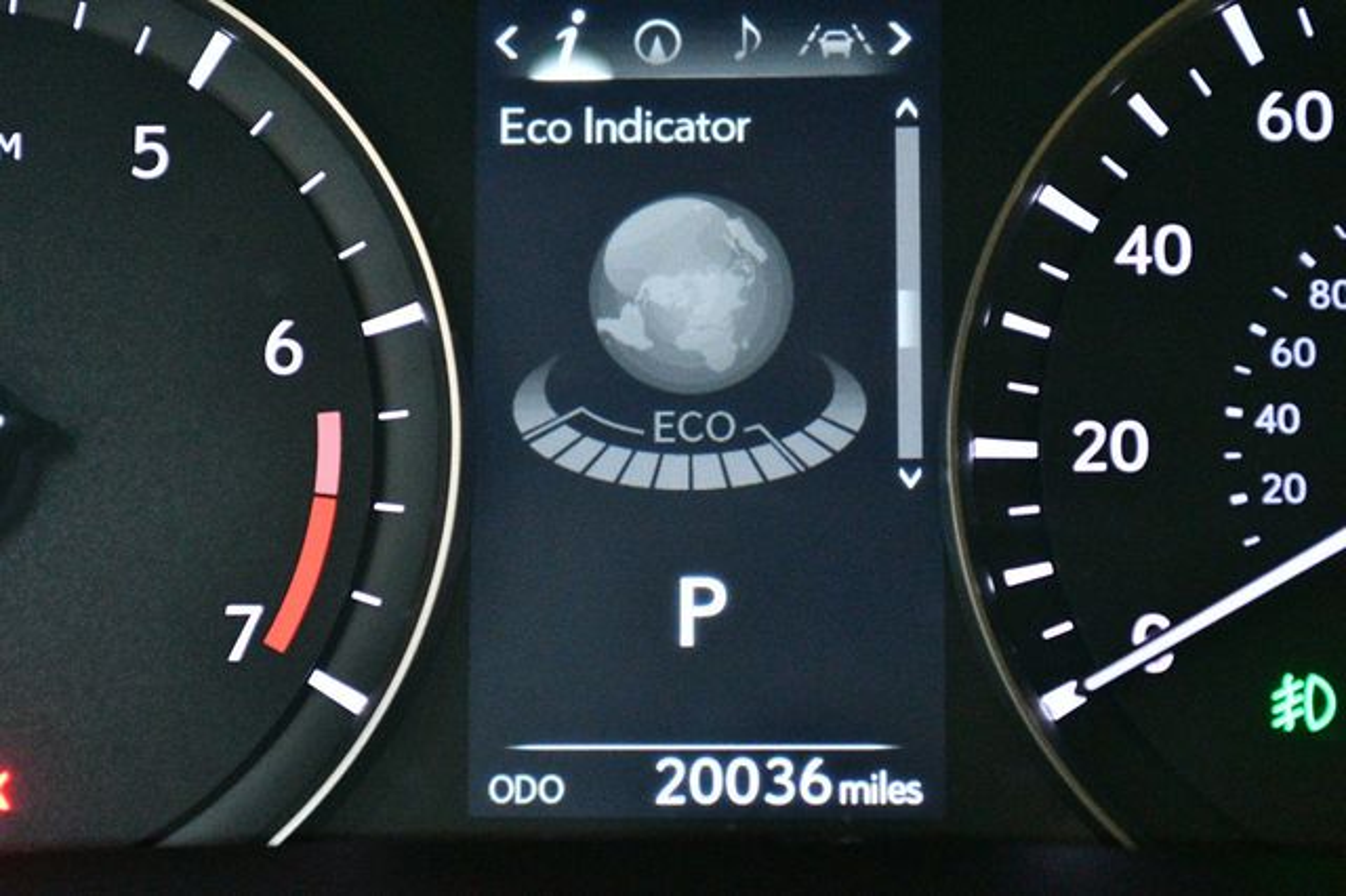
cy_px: 448
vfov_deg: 16.6
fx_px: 3064
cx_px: 673
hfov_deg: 24.8
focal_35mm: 82
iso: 12800
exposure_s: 1/20
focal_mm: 55
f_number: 5.6
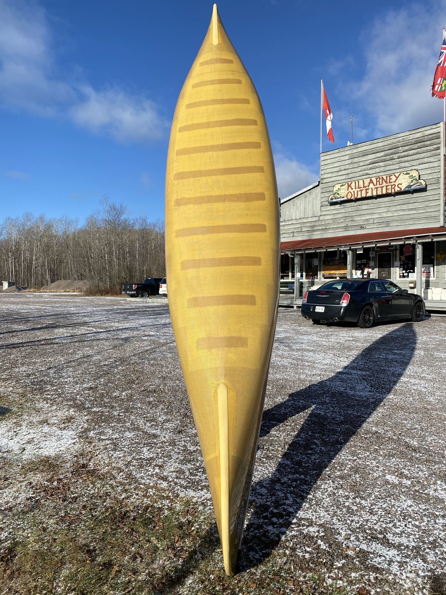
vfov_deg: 67.3
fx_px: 447
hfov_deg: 53.1
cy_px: 298
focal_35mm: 26
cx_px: 223
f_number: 1.8
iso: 32
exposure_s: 1/3731
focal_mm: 4.25
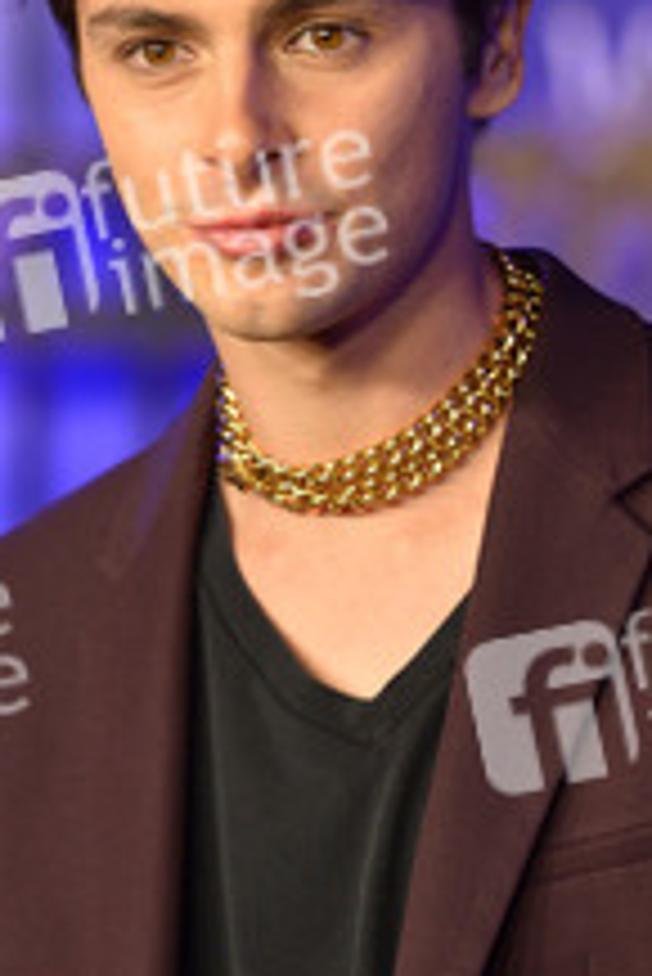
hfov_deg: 5.0
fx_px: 7485
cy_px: 463
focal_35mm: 276
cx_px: 290
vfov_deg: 7.5
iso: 800
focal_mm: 150
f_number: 3.2
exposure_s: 1/250
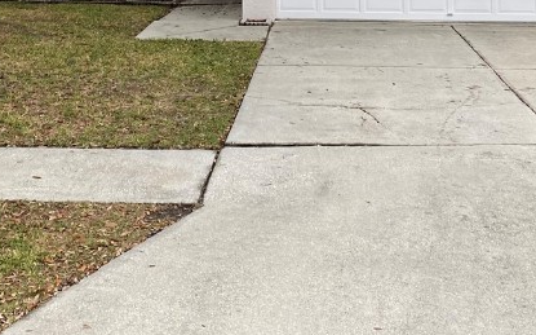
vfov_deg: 17.4
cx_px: 249
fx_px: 993
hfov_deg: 30.2
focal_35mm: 68
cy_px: -149
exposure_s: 1/693
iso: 32
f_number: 1.8
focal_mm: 4.25
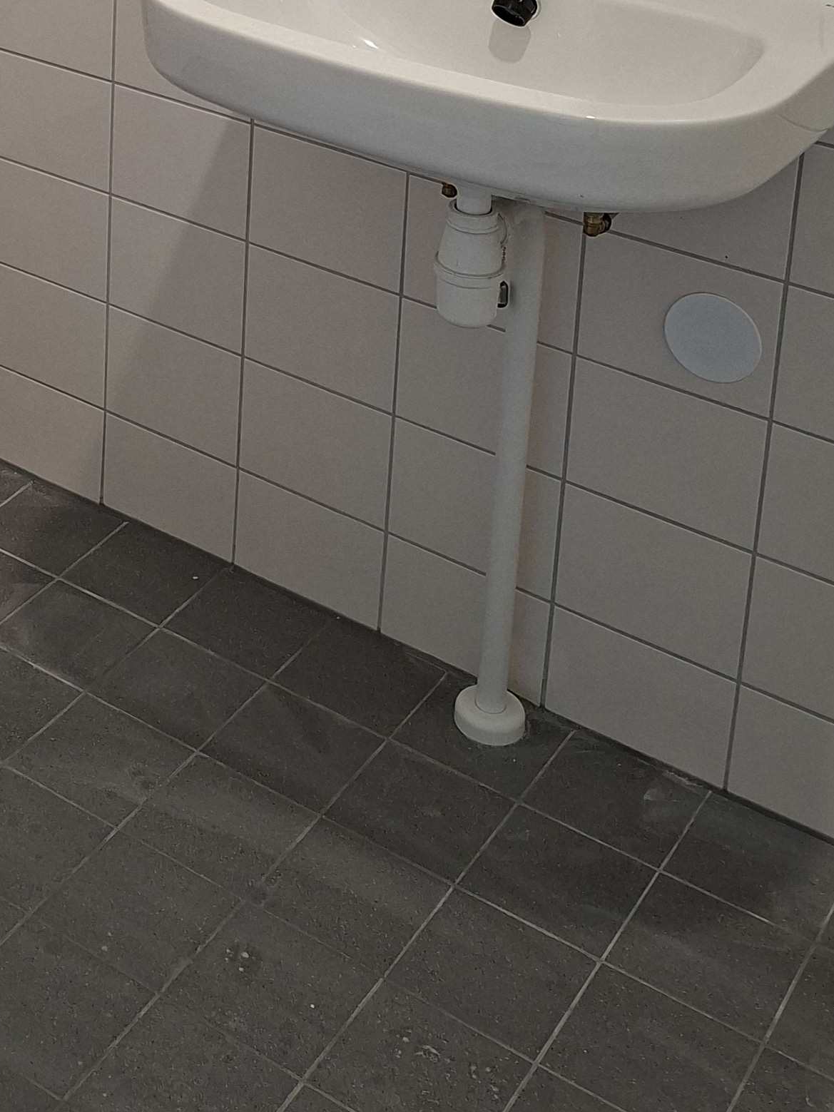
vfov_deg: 29.2
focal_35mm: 59
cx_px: -3
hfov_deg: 23.7
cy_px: -143
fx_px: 1896
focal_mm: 5.54
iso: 250
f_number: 1.8
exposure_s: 1/40
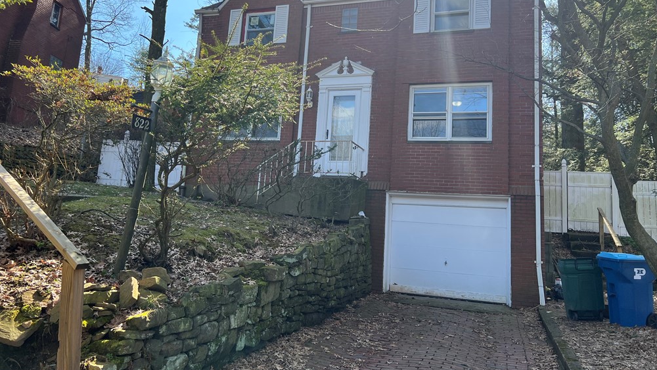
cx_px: 325
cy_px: 133
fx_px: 505
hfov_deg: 66.1
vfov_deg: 39.9
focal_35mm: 29
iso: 50
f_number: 1.5
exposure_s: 1/917
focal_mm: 5.7
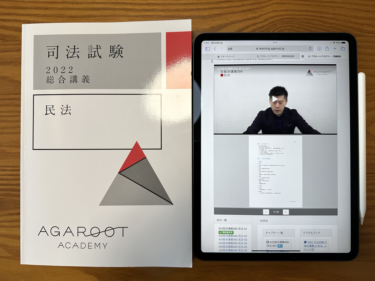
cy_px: 140
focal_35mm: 24
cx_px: 188
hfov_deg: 71.6
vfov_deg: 56.8
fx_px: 260
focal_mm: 6.86
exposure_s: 1/121
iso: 160
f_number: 1.78
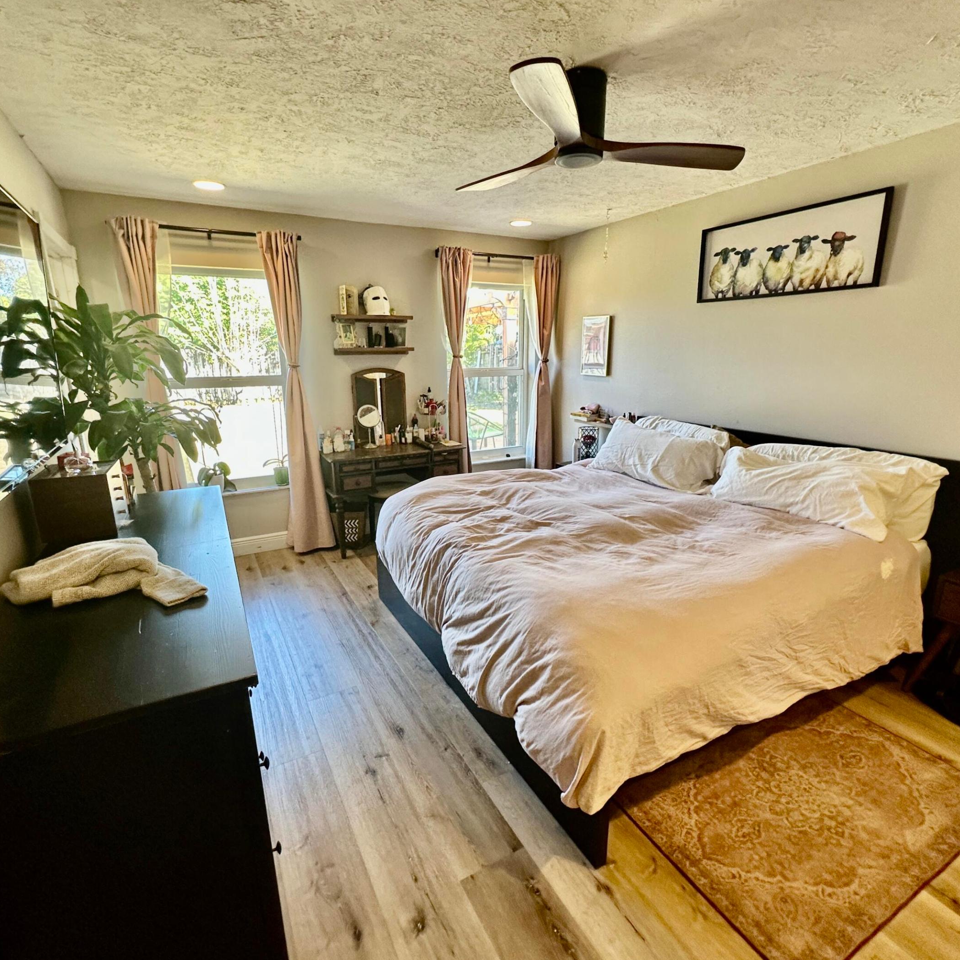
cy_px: 491
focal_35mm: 17
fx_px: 533
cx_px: 480
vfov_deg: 84.0
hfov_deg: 84.0
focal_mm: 2.22
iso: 200
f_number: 2.2
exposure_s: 1/120
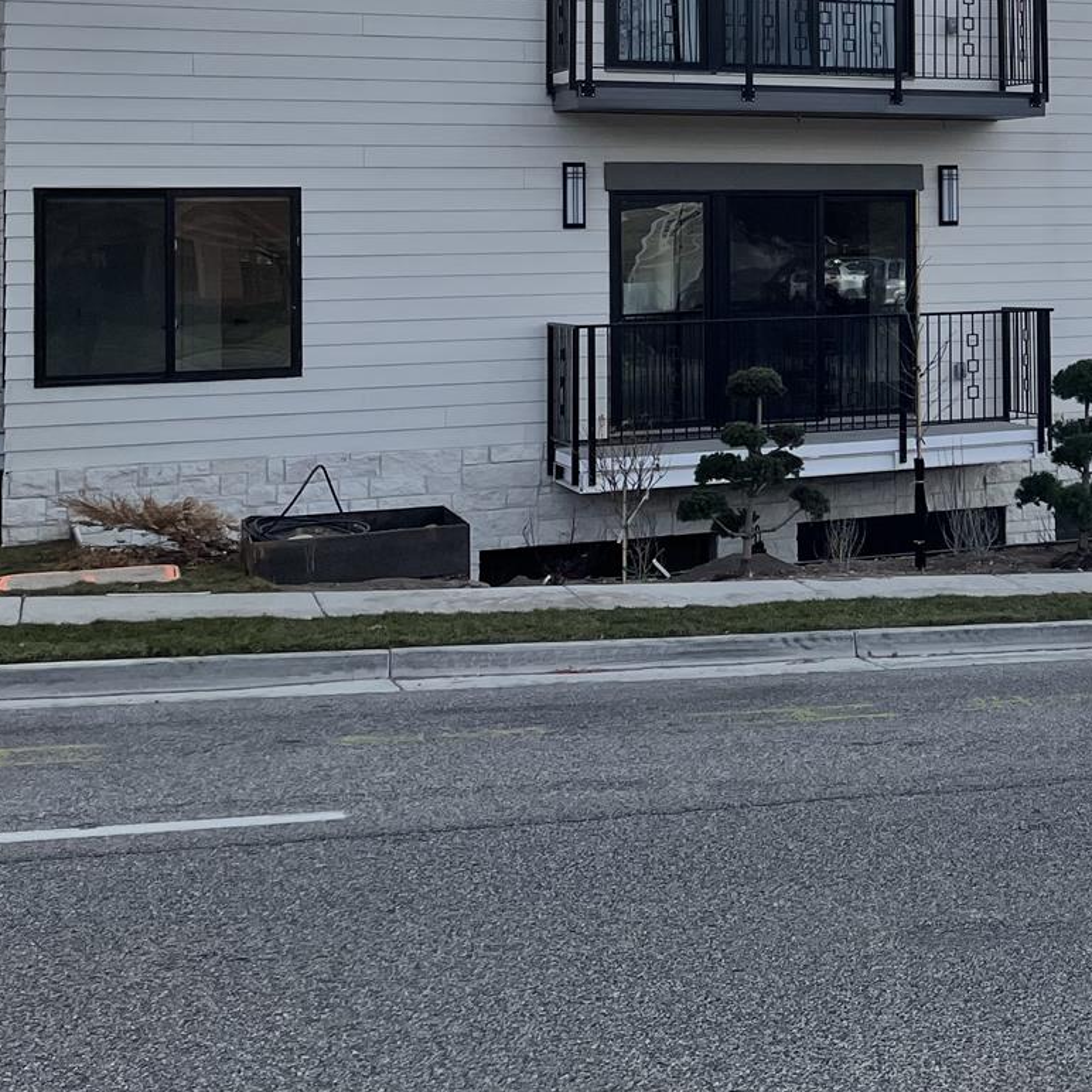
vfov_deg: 27.9
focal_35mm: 60
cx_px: 1280
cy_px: 184
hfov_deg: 25.9
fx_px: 2141
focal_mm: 4.2
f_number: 1.6
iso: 32
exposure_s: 1/5051
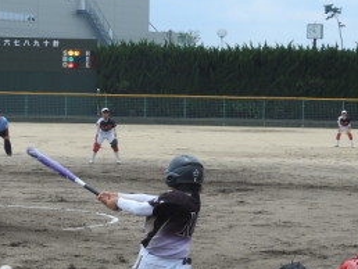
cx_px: 210
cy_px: 165
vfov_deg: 9.8
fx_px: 1563
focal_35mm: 151
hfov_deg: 13.1
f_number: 4.2
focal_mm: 11.6
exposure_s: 1/800
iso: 100
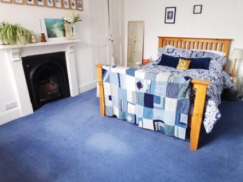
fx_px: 154
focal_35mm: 22
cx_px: 133
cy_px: 83
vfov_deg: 61.0
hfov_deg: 76.2
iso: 160
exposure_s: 1/33.3
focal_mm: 2.26
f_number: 2.2
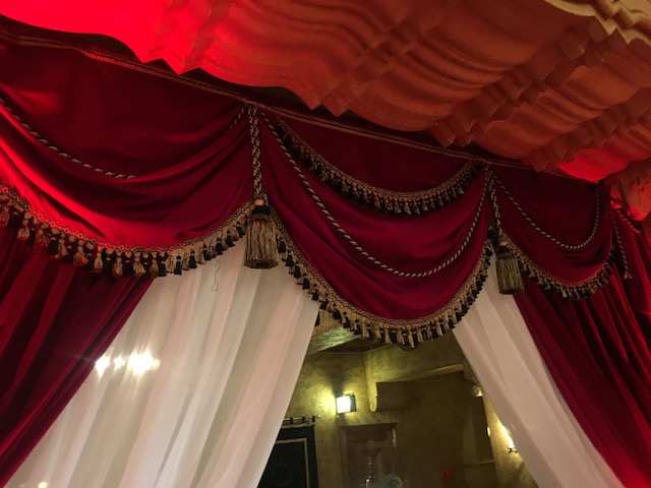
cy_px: 244
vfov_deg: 48.2
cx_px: 326
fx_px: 545
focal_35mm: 29
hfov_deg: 61.7
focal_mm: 4.15
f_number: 2.2
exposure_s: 1/17
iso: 400
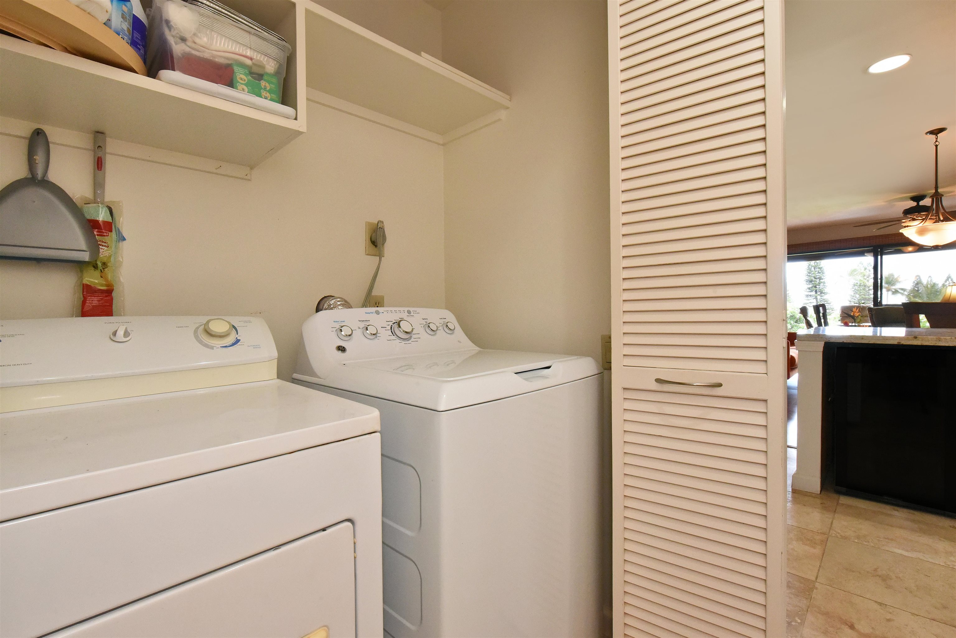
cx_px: 478
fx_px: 398
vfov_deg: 77.4
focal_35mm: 15
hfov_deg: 100.4
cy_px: 319
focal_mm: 15
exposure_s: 1/60
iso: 2200
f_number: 16
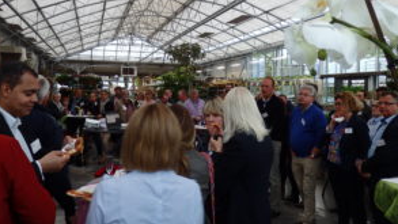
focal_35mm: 36
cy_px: 73
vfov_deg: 32.6
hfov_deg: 55.2
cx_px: 188
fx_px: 380
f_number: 3.2
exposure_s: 1/30
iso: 125
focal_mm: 5
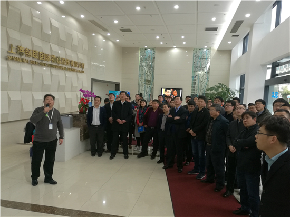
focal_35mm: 27
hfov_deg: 65.3
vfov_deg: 51.3
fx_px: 226
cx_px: 145
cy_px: 108
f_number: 2
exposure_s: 1/33.3
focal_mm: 4.04
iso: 125
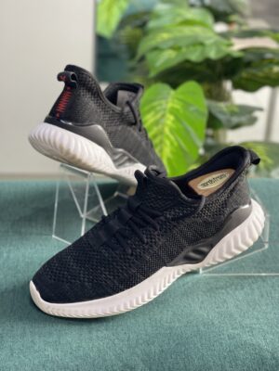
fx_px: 688
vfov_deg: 30.3
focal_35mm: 64
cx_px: 140
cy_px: 186
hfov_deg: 22.9
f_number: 2.2
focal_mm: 7.5
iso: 200
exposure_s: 1/100
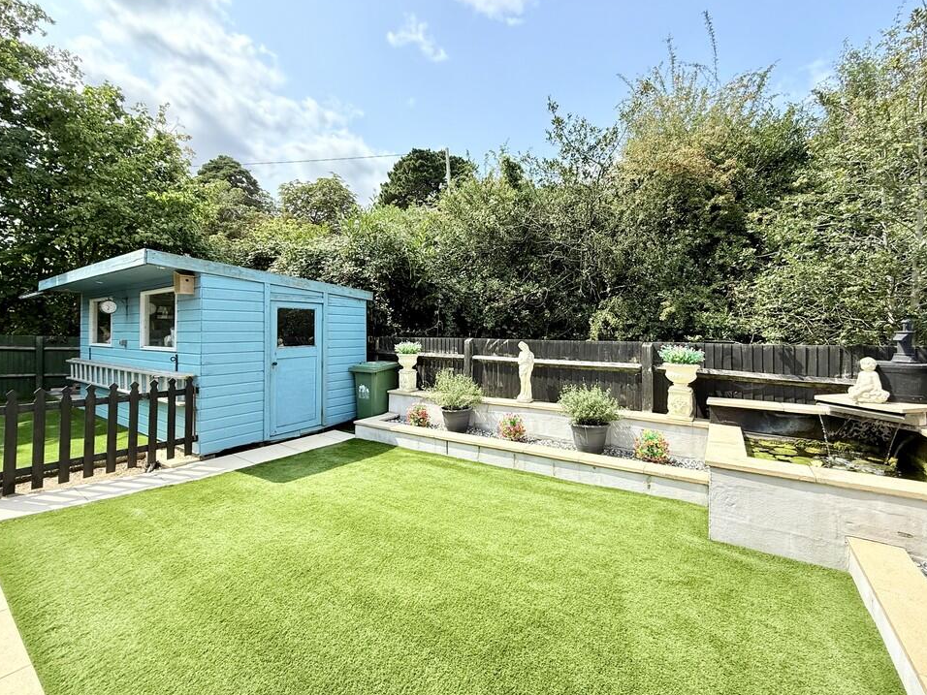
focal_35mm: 15
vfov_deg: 81.7
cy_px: 329
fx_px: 402
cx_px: 472
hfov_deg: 98.2
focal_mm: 2.22
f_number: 2.2
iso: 64
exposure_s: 1/1001
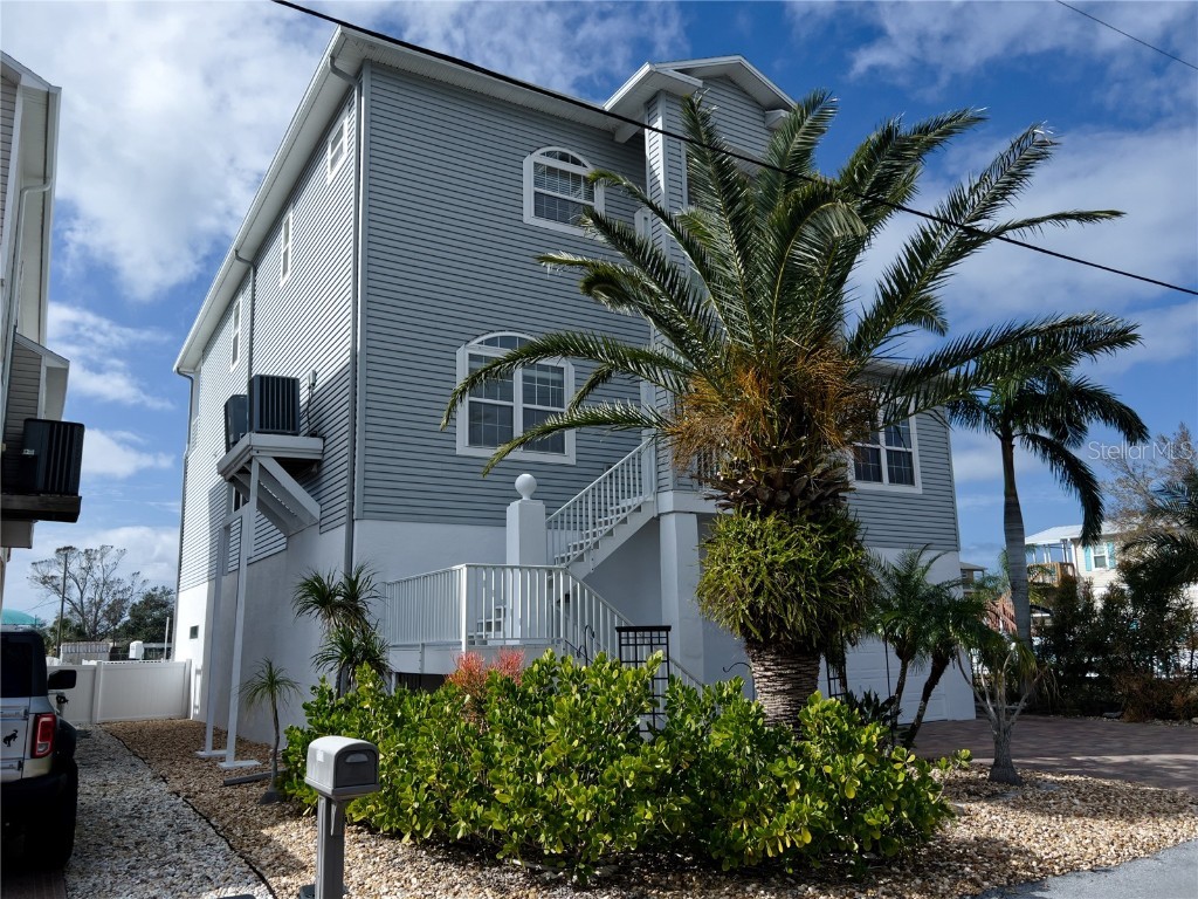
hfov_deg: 67.3
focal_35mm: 26
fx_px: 900
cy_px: 450
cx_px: 599
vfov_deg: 53.1
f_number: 1.5
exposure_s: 1/5076
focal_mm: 5.7
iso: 50
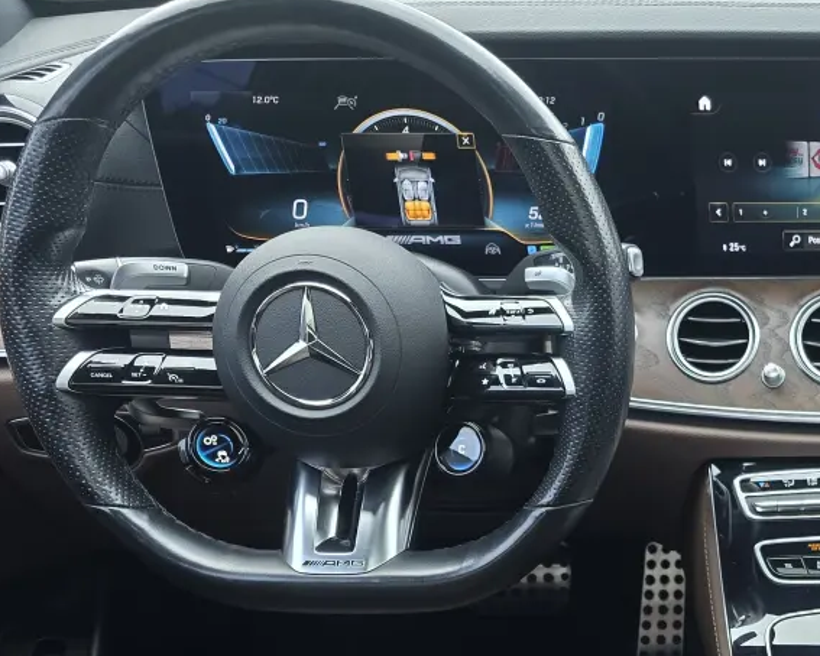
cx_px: 878
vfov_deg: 24.6
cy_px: 746
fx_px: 1384
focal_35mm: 57
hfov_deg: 30.0
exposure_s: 1/180
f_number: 1.7
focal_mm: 6.3
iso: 160
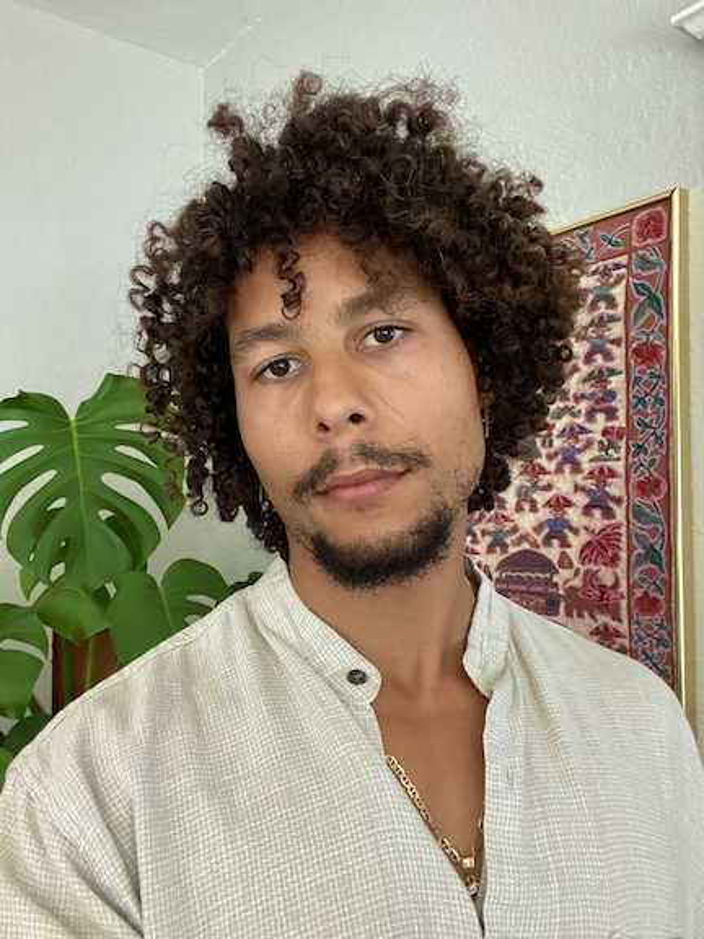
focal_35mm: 30
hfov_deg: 46.8
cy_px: 470
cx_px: 352
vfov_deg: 60.0
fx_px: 813
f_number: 2.2
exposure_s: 1/60
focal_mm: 2.71
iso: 320
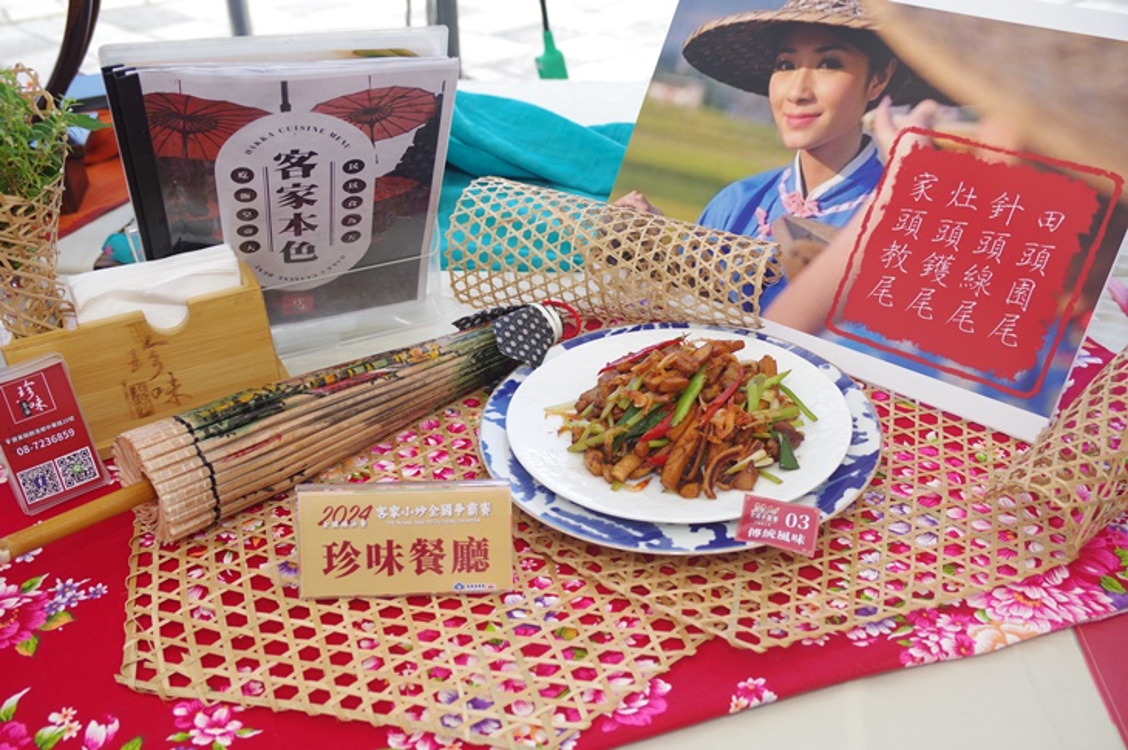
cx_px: 564
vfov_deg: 35.4
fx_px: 1174
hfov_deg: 51.3
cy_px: 375
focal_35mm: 38
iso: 100
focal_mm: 25
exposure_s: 1/80
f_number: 4
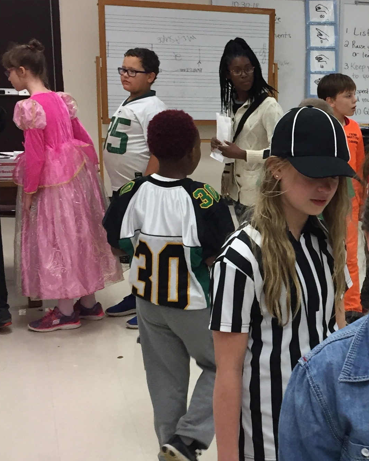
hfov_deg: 21.0
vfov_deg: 27.5
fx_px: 942
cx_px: 412
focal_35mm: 69
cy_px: 276
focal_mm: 4.15
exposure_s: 1/30
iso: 40
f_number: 2.2
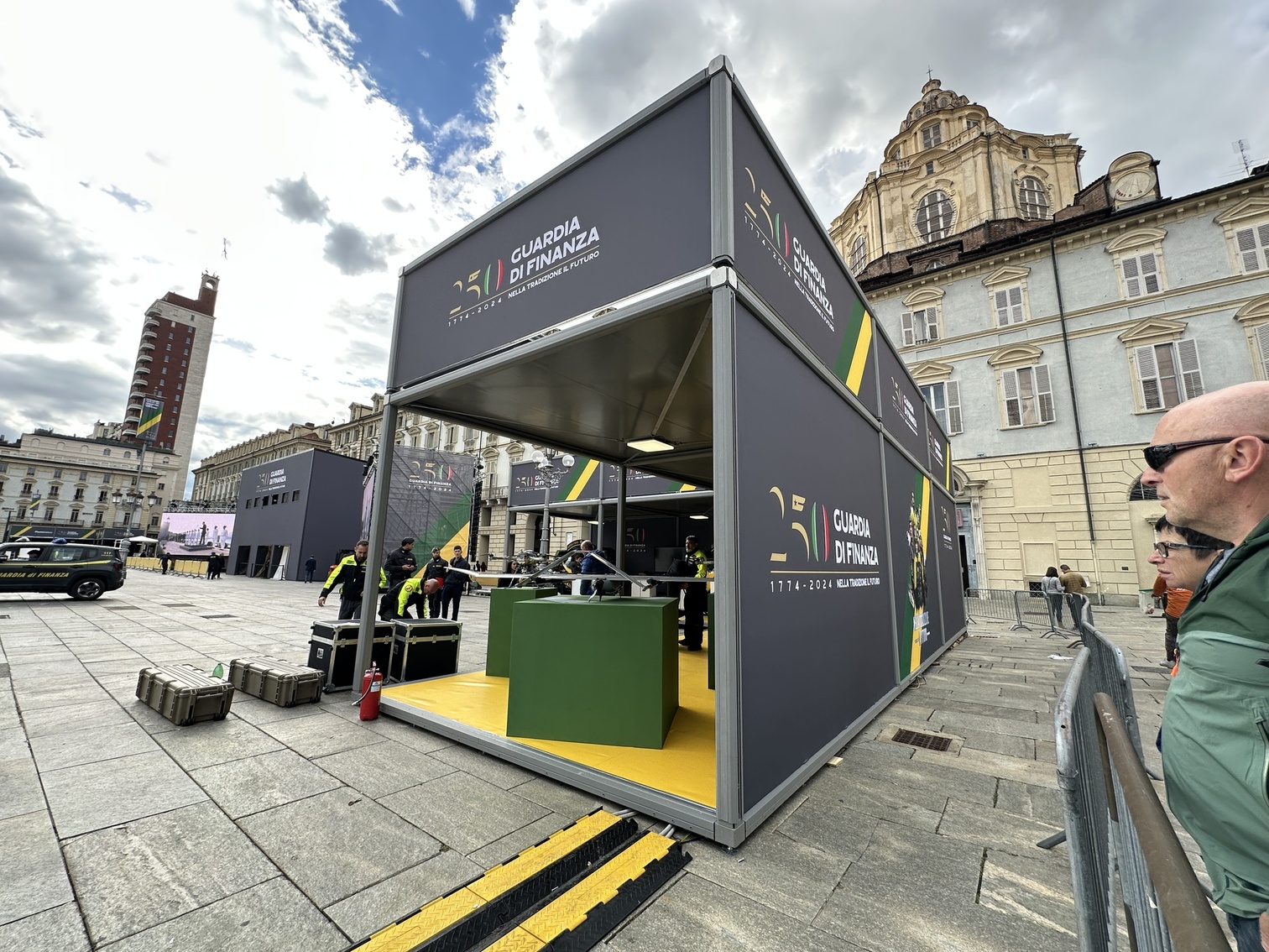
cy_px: 476
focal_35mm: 14
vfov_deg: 85.7
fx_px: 513
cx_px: 634
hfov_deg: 102.1
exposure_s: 1/511
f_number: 2.2
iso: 40
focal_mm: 2.22
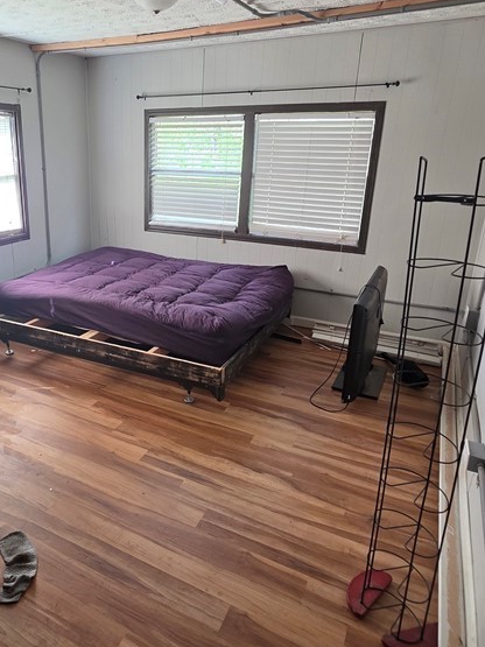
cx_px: 149
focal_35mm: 24
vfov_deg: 71.5
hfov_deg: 55.2
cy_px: 302
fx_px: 449
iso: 160
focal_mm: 2.2
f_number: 1.9
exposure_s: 1/120
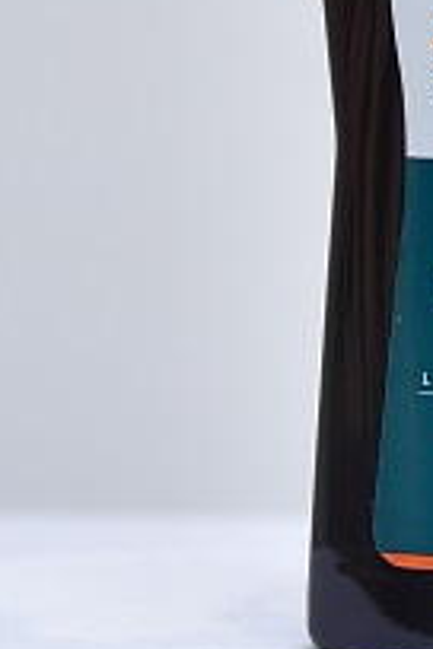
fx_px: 2562
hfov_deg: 9.5
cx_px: 525
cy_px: 130
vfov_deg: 14.4
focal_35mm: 142
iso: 1250
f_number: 4
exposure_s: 1/125
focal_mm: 55
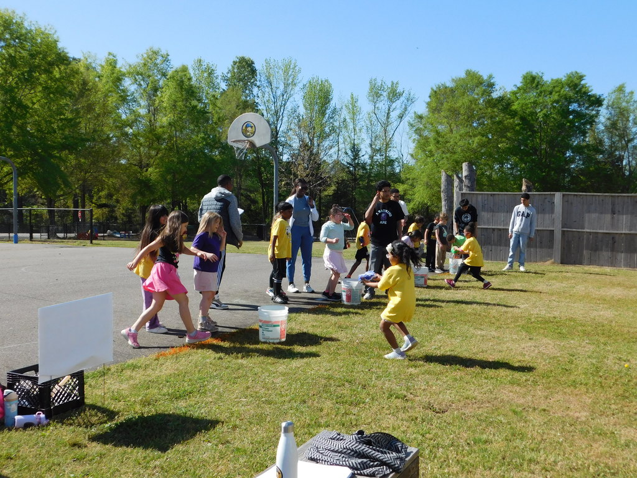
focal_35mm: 36
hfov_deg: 51.4
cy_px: 239
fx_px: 662
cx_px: 318
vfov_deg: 39.7
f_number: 3.5
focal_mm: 6.3
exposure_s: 1/1000
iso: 125
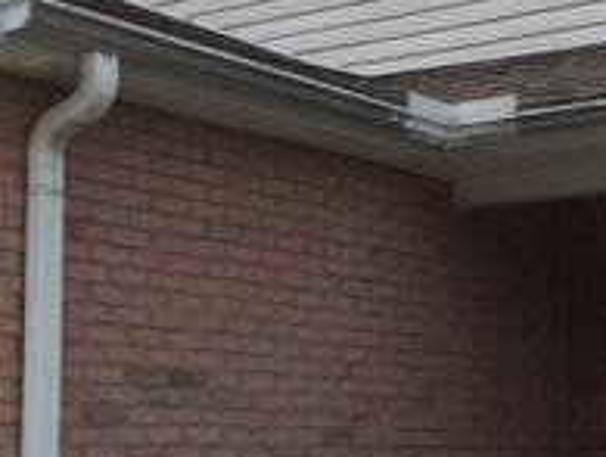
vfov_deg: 15.6
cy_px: 326
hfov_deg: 20.6
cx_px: 298
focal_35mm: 95
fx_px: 1666
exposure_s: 1/1642
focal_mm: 4.15
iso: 32
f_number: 2.2
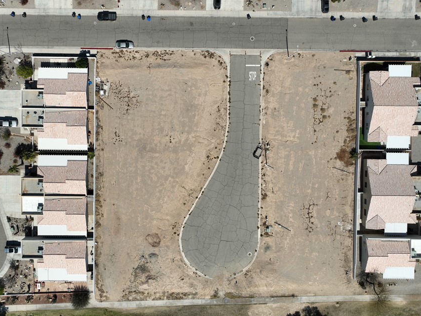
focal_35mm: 29
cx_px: 177
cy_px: 135
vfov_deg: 48.1
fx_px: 353
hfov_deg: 61.3
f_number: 2.8
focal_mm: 12.29
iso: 100
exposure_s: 1/400
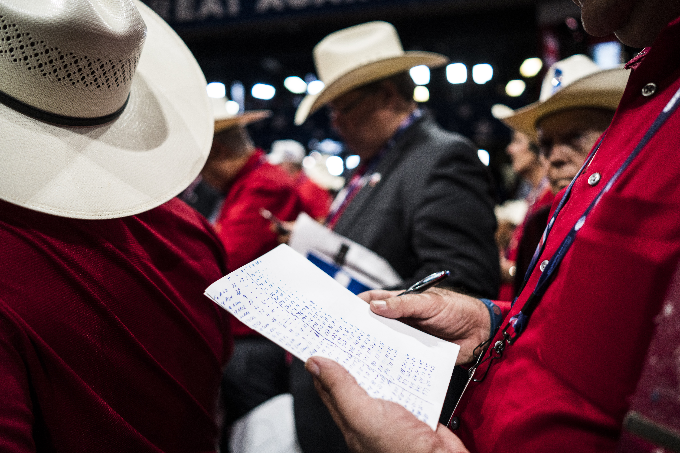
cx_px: 340
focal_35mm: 25
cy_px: 226
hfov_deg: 71.5
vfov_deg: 51.3
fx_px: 472
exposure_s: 1/800
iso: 1000
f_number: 2
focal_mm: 25
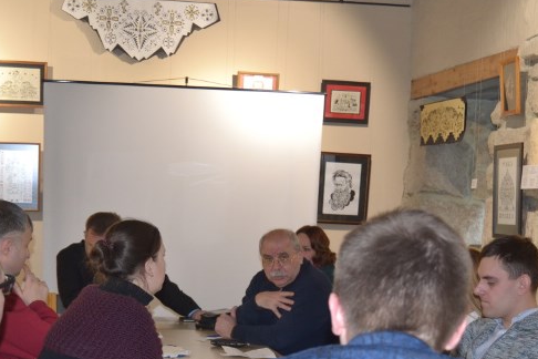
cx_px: 225
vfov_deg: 18.3
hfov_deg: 27.3
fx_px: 1106
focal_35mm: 74
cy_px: 281
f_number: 4.2
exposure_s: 1/60
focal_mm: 30
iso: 800
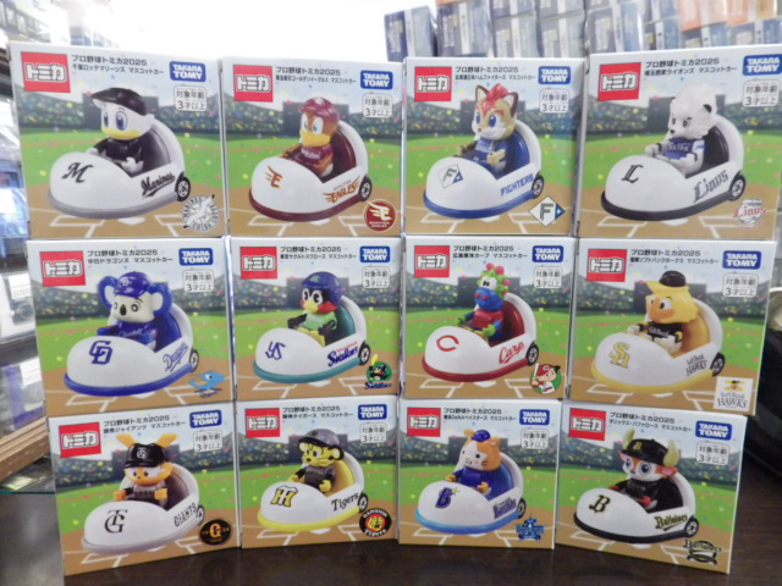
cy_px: 293
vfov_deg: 61.1
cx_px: 391
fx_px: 497
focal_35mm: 22
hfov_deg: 76.4
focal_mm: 4
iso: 640
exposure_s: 1/45
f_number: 3.1
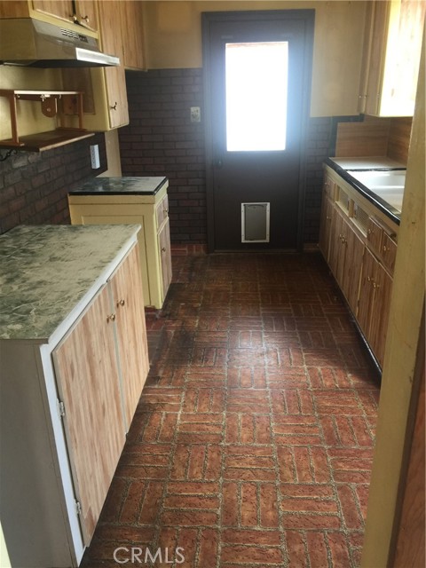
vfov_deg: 61.7
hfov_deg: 48.2
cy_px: 284
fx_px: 476
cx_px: 213
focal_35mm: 29
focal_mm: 4.15
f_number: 2.2
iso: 40
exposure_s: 1/40
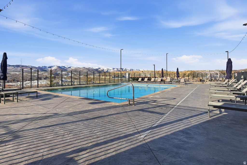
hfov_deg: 96.8
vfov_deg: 73.7
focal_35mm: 16
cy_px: 82
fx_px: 110
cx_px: 124
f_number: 9
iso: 250
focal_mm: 16
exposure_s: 1/2000
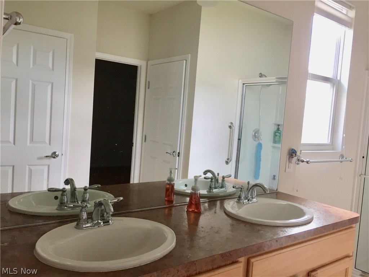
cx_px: 184
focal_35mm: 29
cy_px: 138
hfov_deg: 61.7
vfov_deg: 48.2
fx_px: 309
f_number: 2.2
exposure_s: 1/30
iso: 32
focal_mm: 4.15
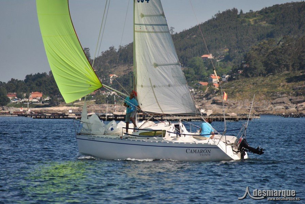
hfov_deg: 6.9
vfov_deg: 4.6
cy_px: 102
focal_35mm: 300
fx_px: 2545
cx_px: 152
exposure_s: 1/1250
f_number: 5.6
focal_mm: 200
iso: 200
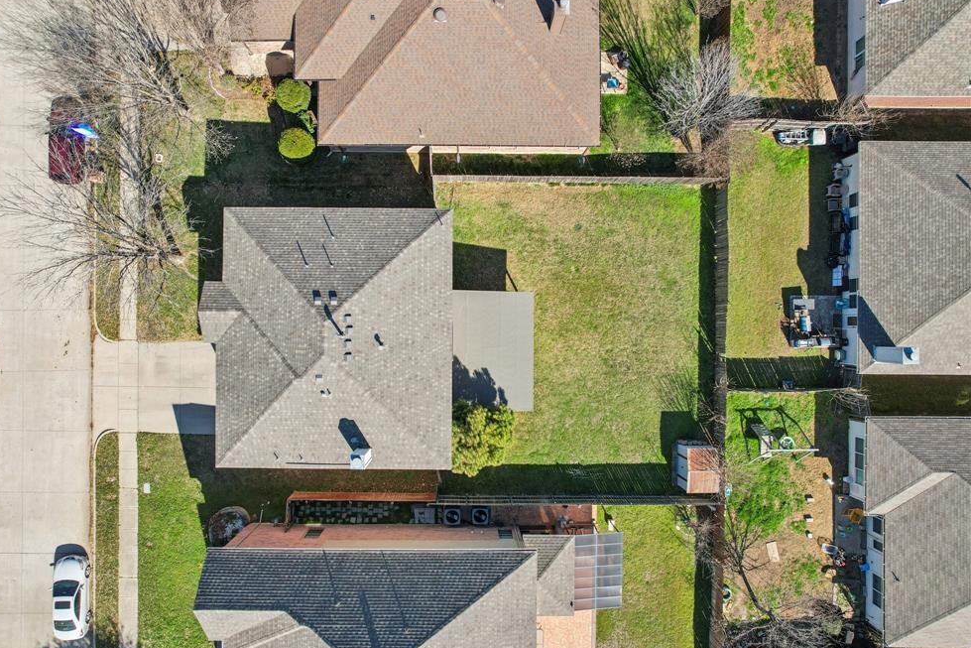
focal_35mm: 23
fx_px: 620
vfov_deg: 55.1
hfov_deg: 76.0
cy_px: 326
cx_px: 464
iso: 100
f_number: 2.8
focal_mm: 8.4
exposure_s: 1/1250
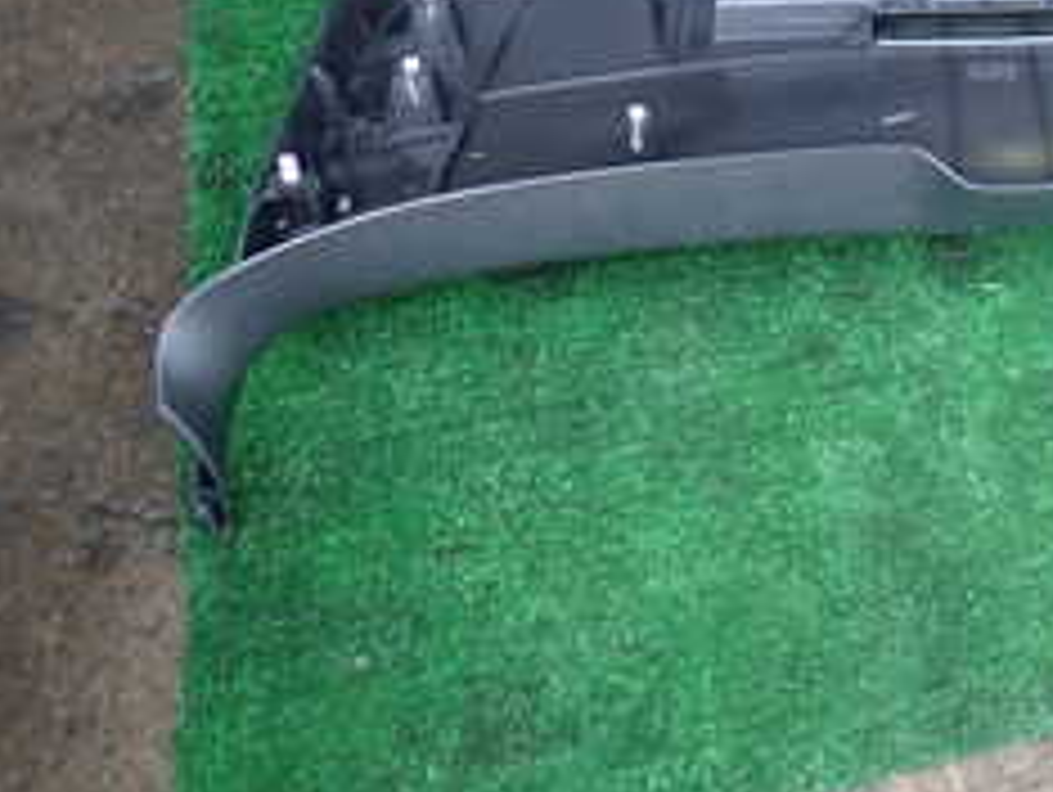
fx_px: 1949
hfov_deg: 26.4
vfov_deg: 22.4
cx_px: 1310
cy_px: 86
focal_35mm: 64
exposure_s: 1/160
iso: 100
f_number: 2
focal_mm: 4.5
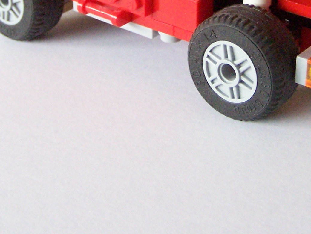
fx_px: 845
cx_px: 194
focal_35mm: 94
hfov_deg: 20.8
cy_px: -53
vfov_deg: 15.1
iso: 400
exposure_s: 1/90
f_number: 2.8
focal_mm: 6.3
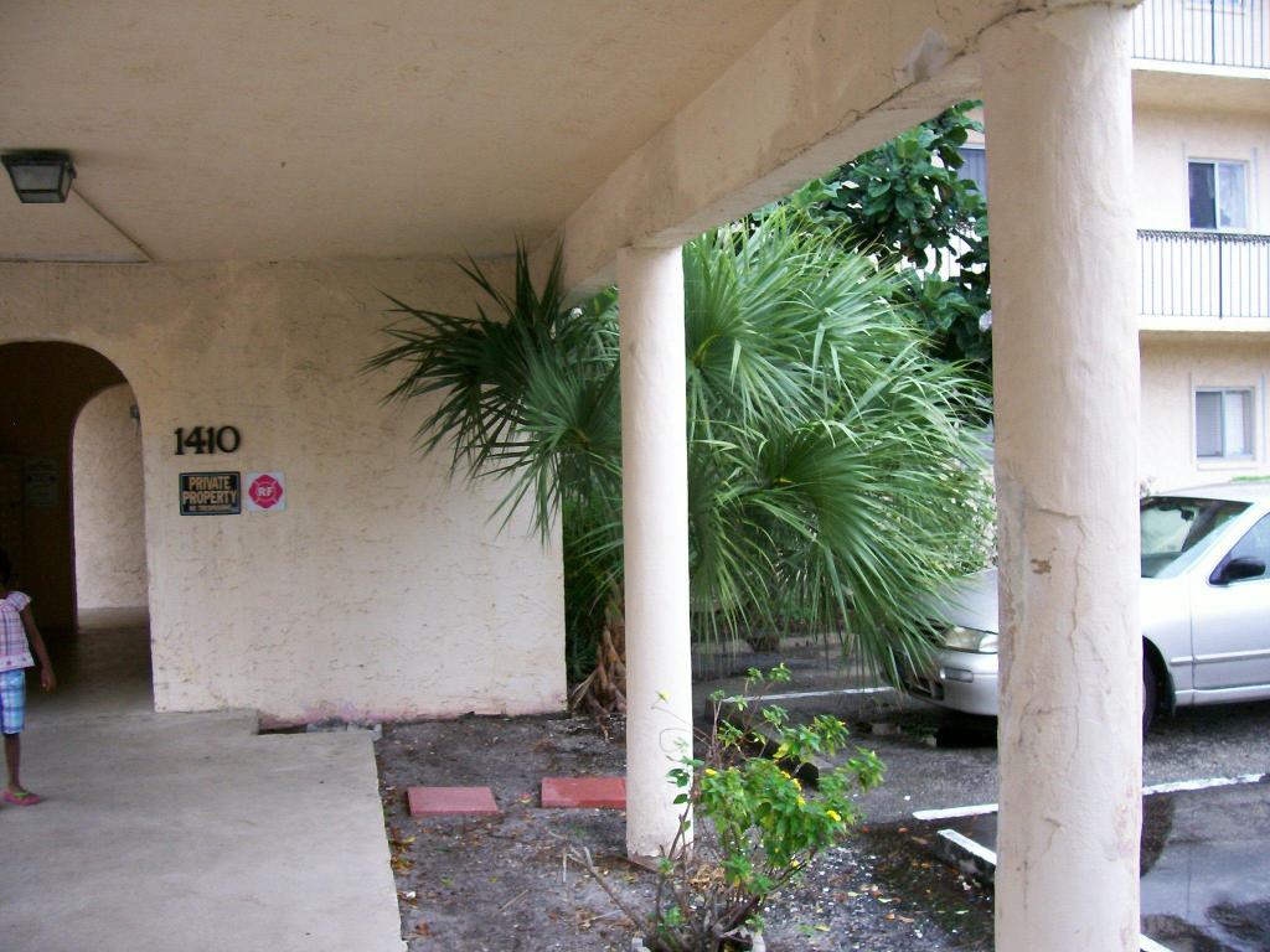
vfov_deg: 41.8
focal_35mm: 34
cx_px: 635
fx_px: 1247
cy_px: 476
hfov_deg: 54.0
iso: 80
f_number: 2.7
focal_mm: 5.6
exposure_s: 1/109
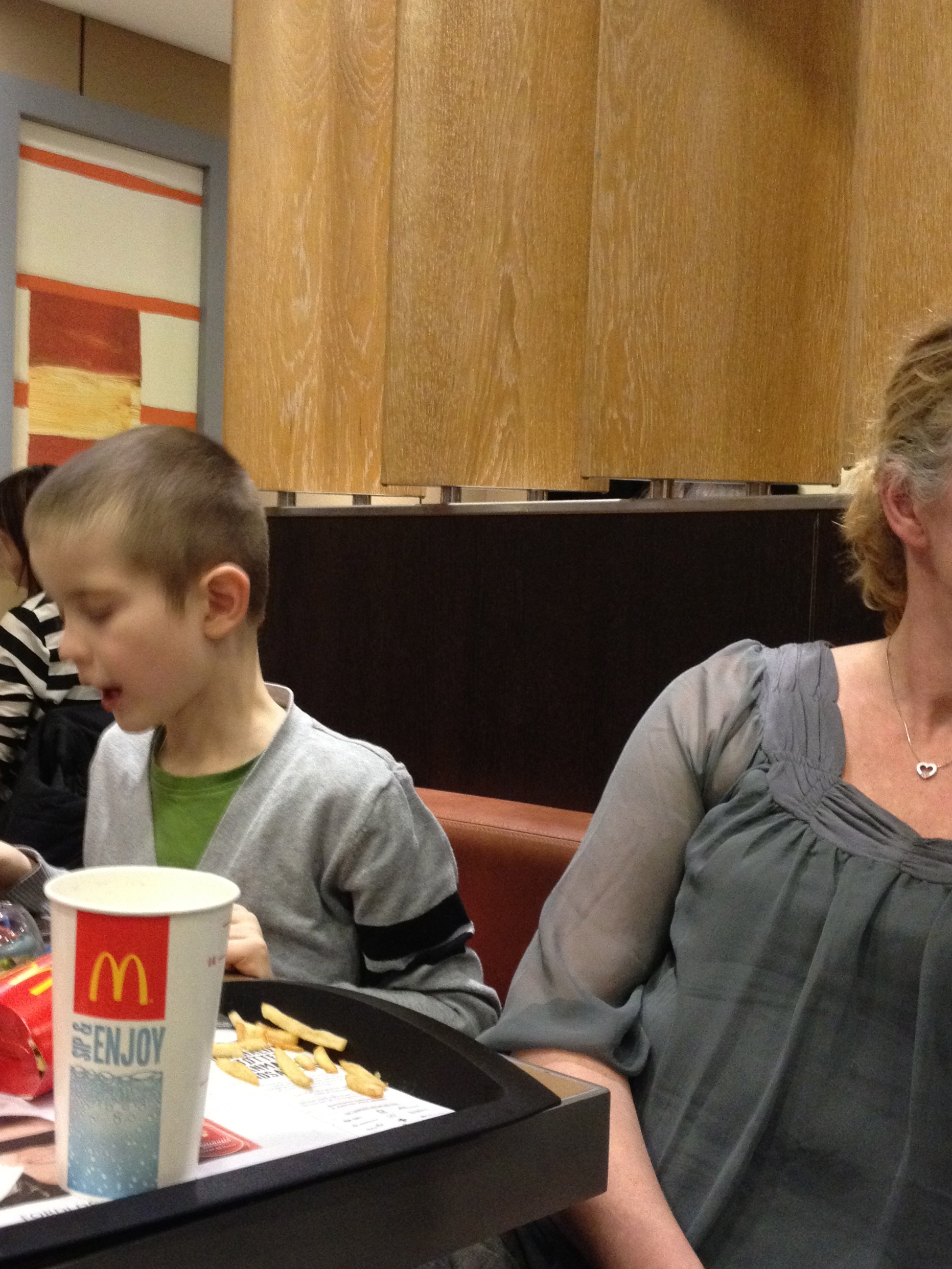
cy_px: 653
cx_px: 404
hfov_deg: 31.5
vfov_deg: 41.2
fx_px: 1686
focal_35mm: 46
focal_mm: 4.28
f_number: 2.4
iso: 400
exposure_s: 1/20
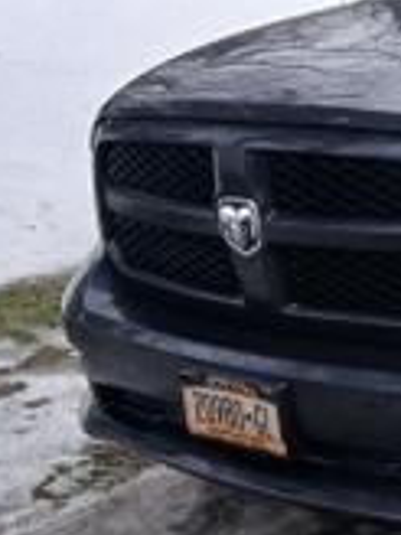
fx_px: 1236
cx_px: 623
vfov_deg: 24.3
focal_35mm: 80
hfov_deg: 16.6
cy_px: 189
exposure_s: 1/60
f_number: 1.8
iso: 160
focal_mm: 3.98
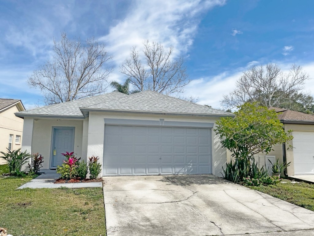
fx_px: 236
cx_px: 157
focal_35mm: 26
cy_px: 118
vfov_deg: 53.1
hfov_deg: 67.3
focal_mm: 4.2
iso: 32
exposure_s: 1/5291
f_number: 1.6
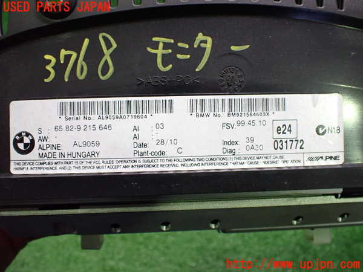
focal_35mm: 30
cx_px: 182
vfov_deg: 46.8
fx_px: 315
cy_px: 136
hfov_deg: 60.0
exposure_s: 1/80
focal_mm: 5.4
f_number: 2.3
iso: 800
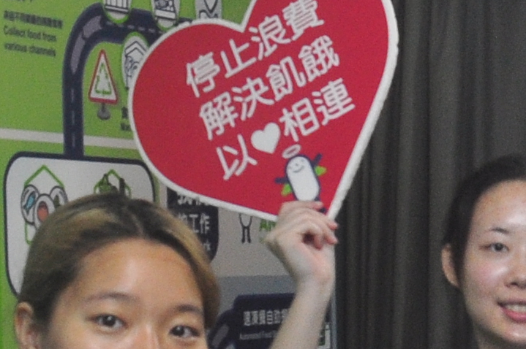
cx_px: 1193
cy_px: 553
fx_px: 2350
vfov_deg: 8.3
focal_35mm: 161
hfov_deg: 11.1
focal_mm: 18
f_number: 6.3
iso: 500
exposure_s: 1/15
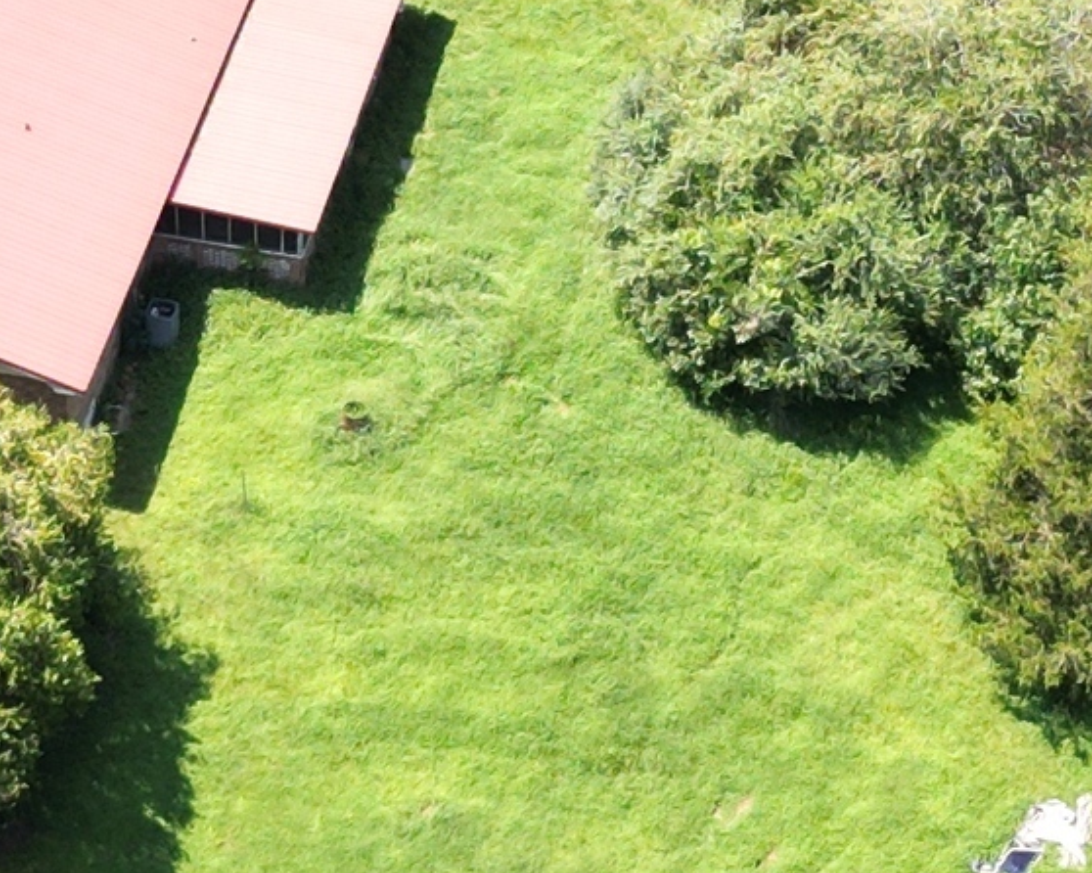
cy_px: -114
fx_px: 4168
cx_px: 389
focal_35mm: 129
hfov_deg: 14.9
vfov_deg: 11.8
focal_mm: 6.72
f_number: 1.7
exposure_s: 1/725
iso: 100
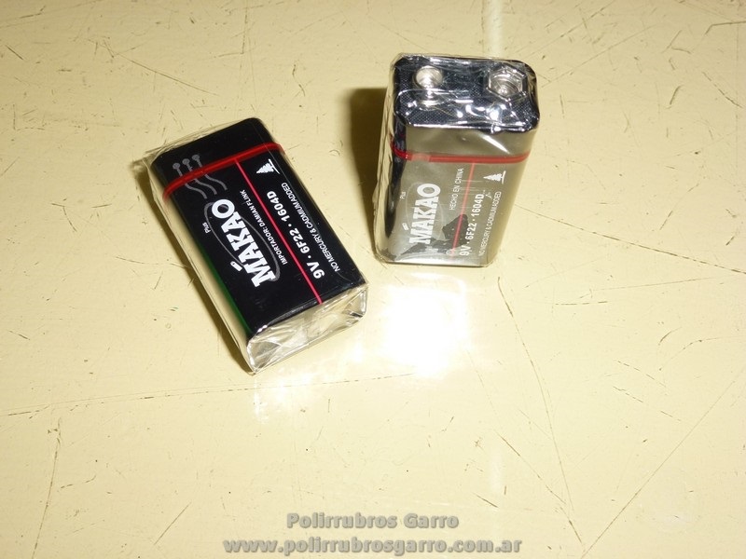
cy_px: 280
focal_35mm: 45
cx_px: 373
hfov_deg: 42.1
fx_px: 970
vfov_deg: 32.2
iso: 100
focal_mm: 8
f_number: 4
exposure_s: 1/60
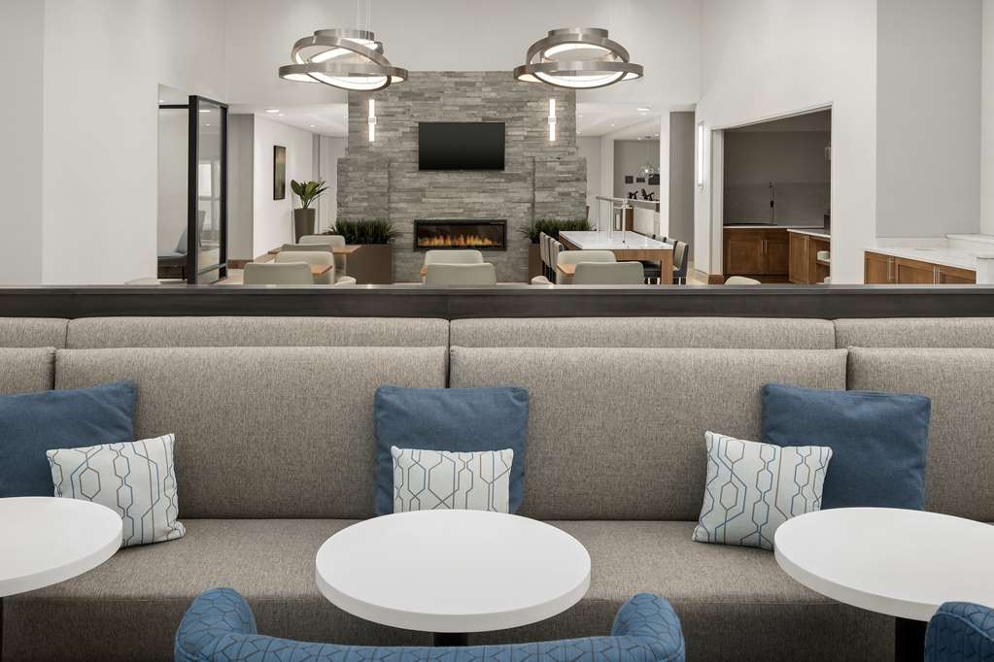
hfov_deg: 58.7
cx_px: 497
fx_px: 883
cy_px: 331
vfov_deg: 41.1
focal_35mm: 32
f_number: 11
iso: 640
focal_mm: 32
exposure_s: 1/50
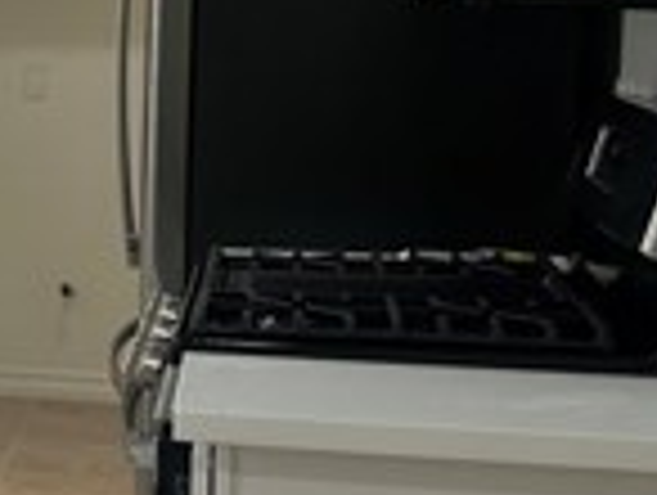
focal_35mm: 105
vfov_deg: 14.1
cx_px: -369
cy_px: 230
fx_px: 1996
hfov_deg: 16.7
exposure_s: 1/160
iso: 64
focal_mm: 6.86
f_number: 1.78
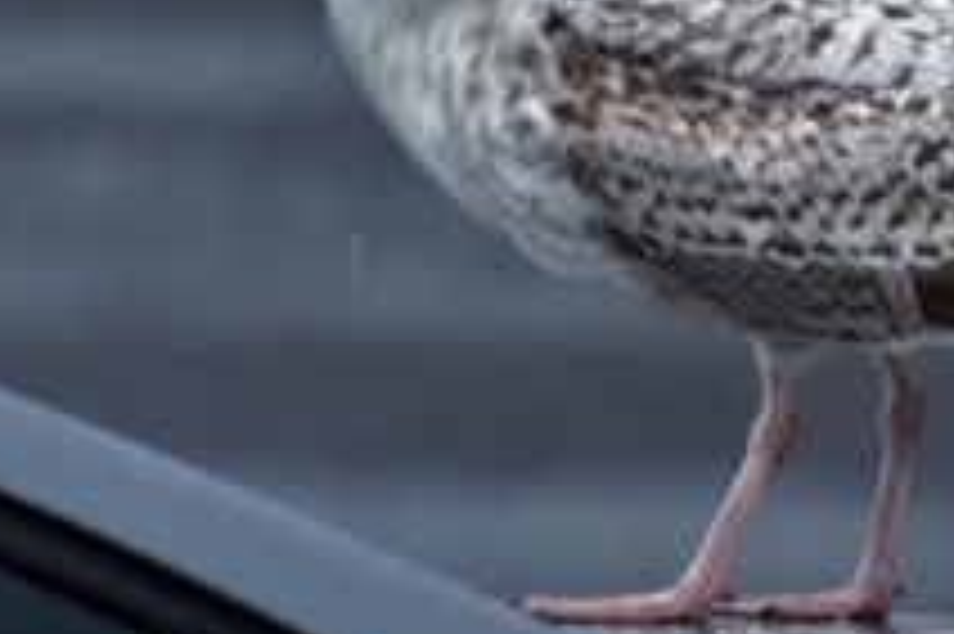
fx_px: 25181
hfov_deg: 2.2
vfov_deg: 1.4
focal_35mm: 951
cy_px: 151
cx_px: 675
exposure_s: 1/125
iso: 500
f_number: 5.6
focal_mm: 300
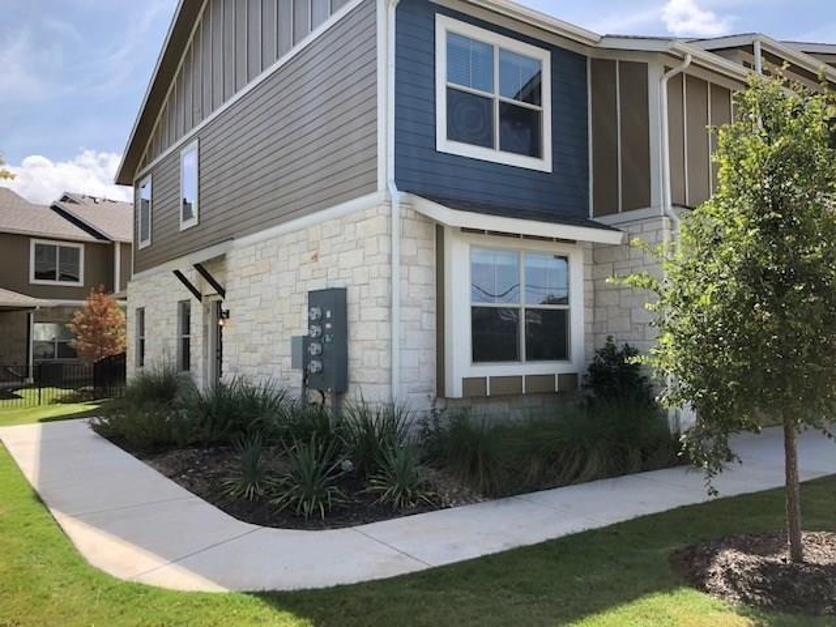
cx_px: 418
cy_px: 314
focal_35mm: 28
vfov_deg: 49.7
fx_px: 676
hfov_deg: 63.4
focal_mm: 4
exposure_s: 1/941
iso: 20
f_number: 1.8
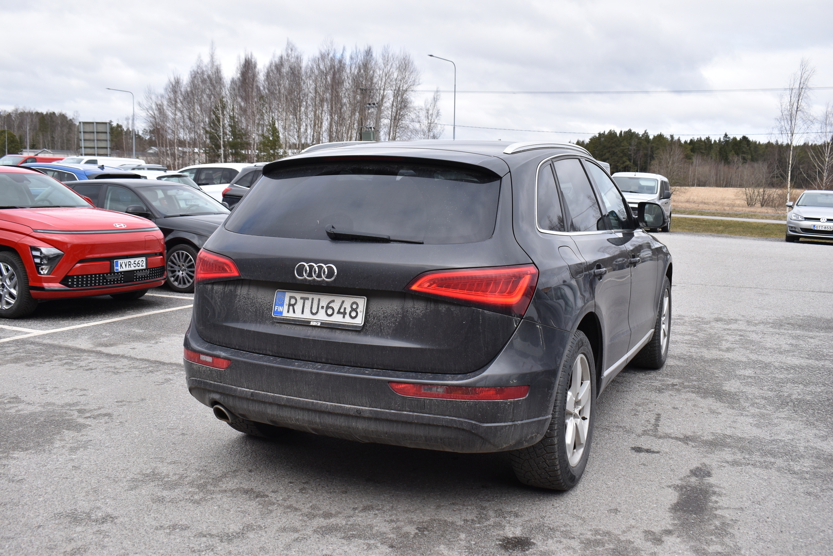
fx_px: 798
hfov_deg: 55.1
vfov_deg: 38.4
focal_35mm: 34
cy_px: 278
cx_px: 416
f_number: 8
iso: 200
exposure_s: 1/350
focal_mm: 23
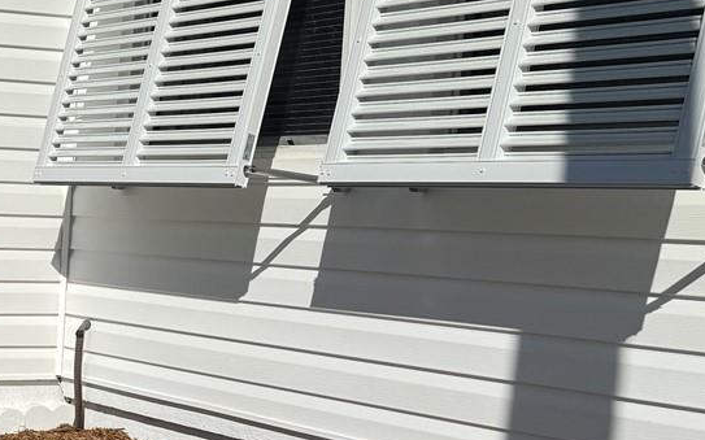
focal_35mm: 75
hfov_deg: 24.4
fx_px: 1441
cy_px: 282
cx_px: -183
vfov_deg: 17.3
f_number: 1.78
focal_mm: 6.76
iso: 80
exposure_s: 1/14286
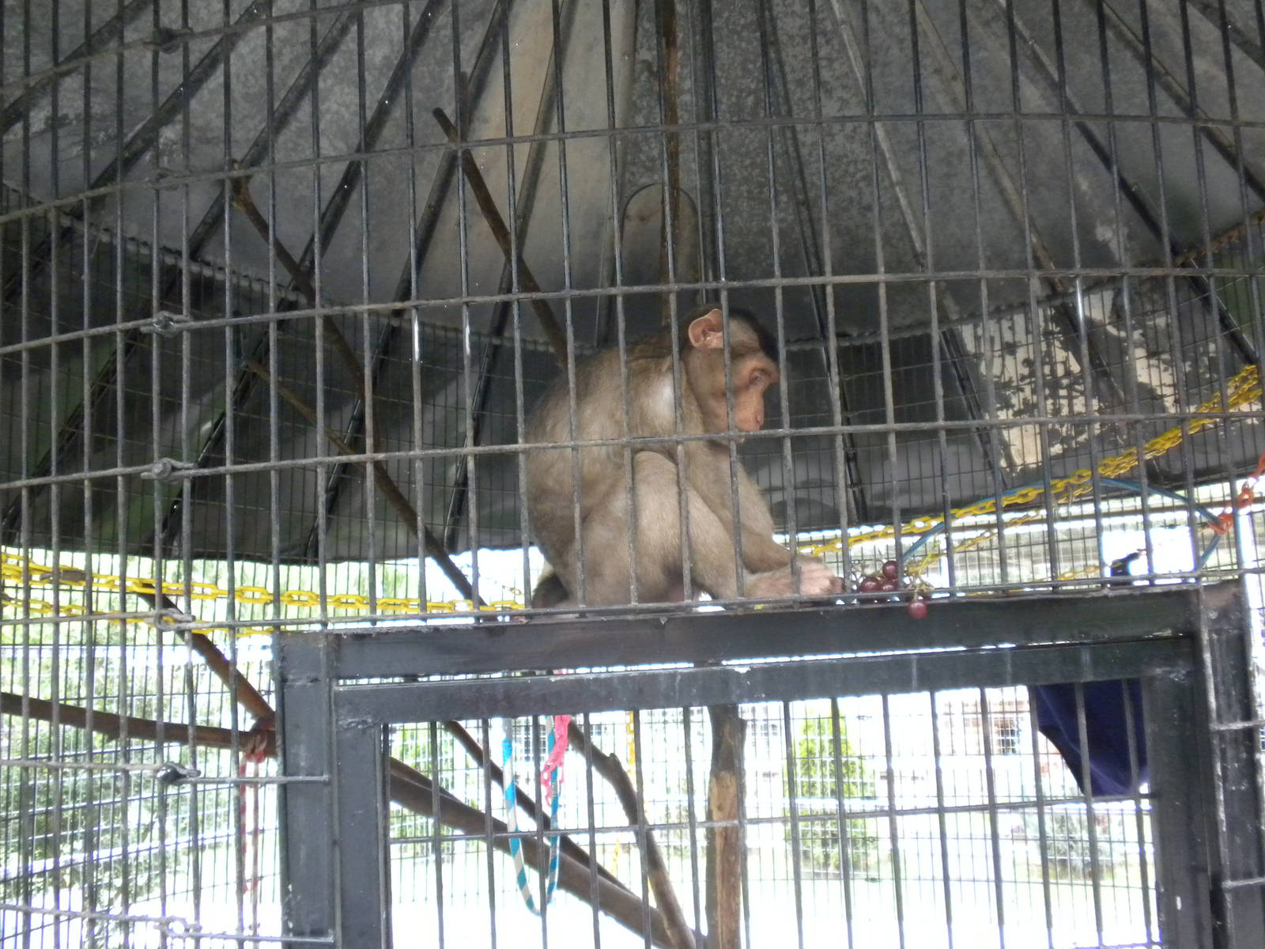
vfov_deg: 38.7
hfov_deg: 50.1
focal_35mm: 37
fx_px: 1352
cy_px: 474
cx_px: 632
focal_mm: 6.6
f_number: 3.5
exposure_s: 1/70.4
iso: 400
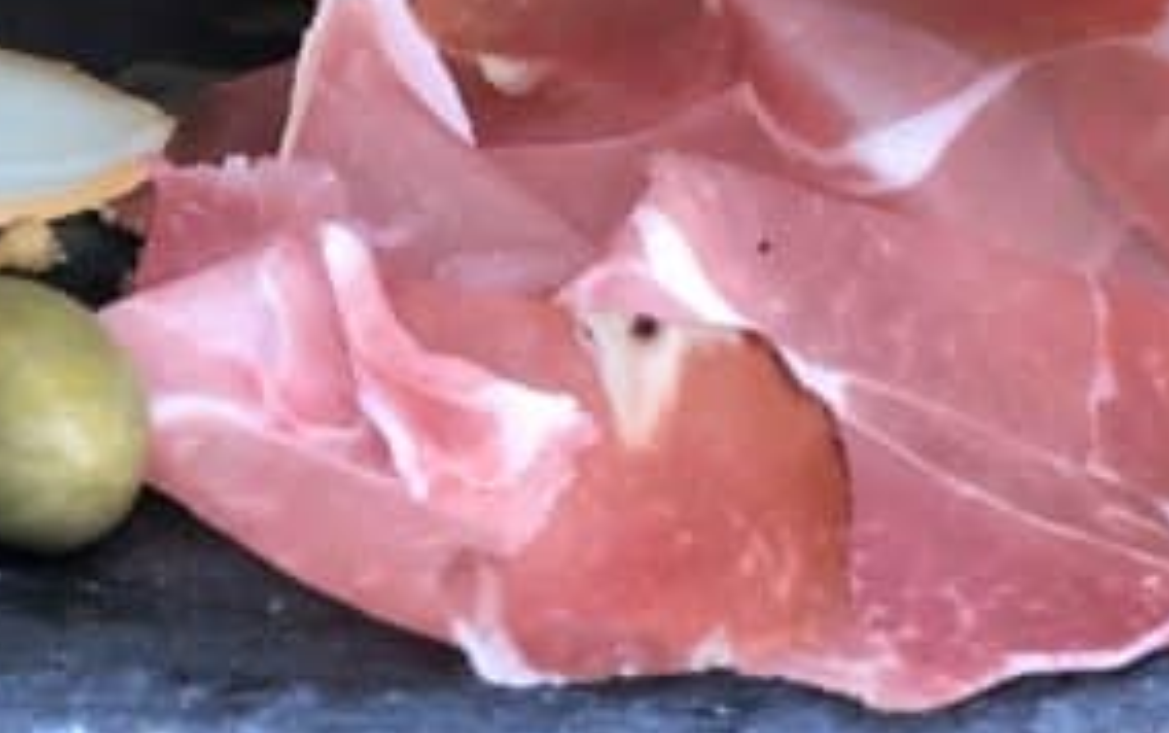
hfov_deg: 12.3
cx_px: 263
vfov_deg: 7.6
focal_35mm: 170
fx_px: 5420
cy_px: -264
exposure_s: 1/33
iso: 80
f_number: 2.8
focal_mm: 6.6
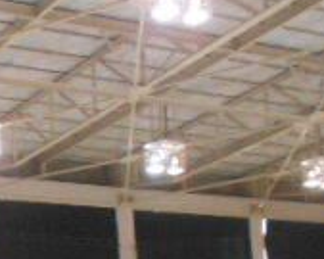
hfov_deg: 18.1
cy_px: 359
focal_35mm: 96
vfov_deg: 15.1
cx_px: -140
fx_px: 920
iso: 800
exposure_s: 1/15
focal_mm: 4.6
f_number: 3.2
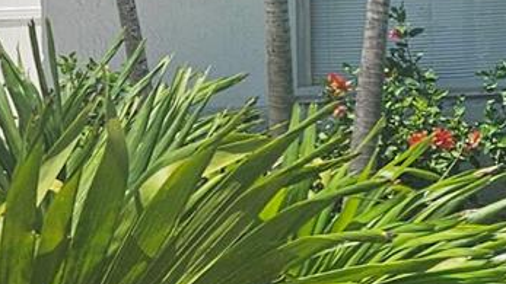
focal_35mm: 148
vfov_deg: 8.2
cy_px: 50
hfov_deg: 12.0
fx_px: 1985
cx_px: 1174
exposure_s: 1/1957
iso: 25
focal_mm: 5.4
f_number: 1.8
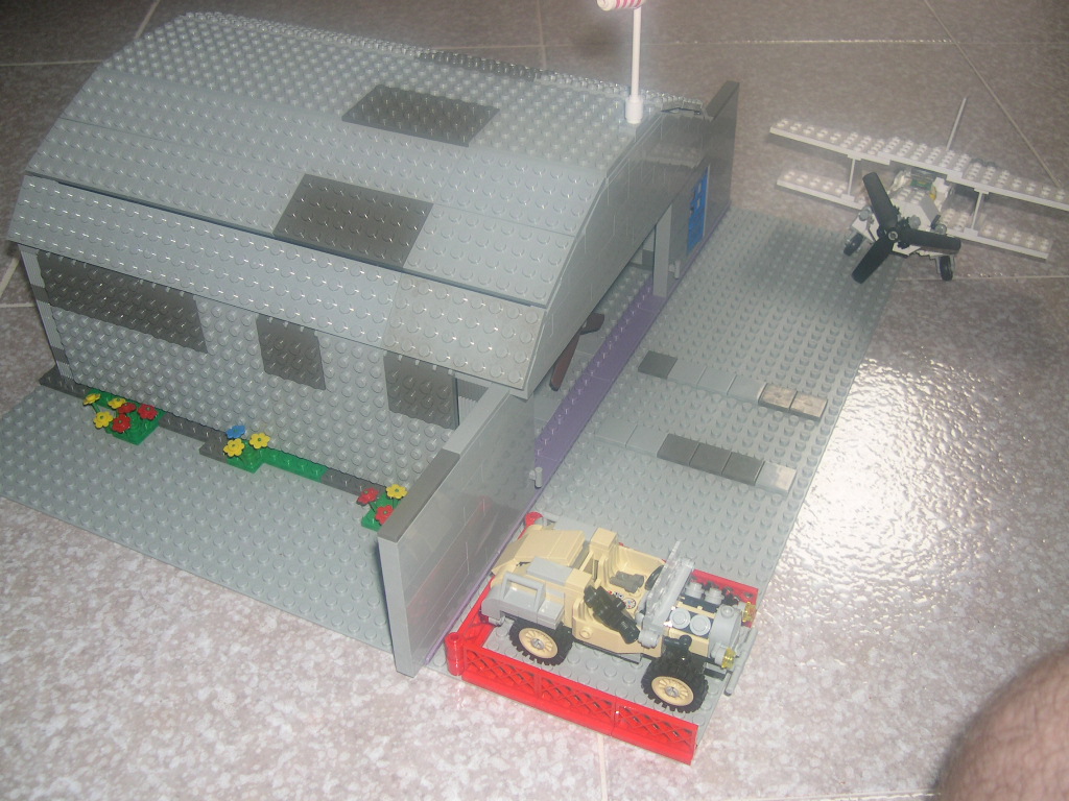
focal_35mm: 38
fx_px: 1174
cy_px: 400
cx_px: 534
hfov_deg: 49.0
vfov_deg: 37.7
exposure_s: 1/60
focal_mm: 8
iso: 100
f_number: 2.8
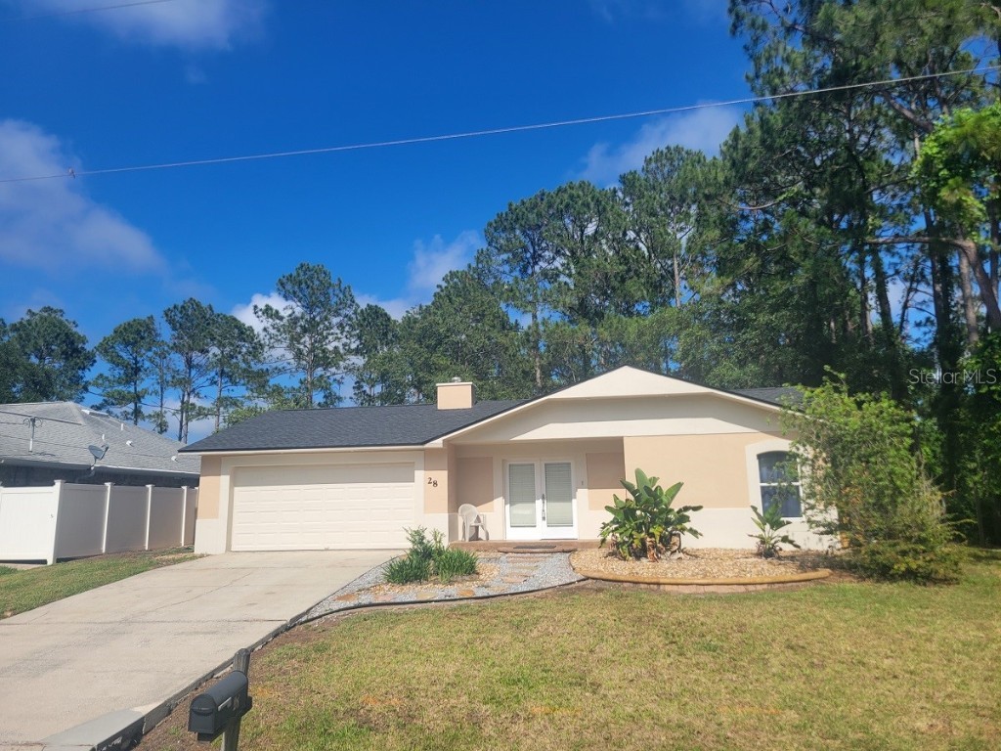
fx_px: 752
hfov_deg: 67.3
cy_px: 376
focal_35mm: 26
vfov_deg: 53.1
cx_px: 500
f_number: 1.8
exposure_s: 1/3001
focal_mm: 5.4
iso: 40
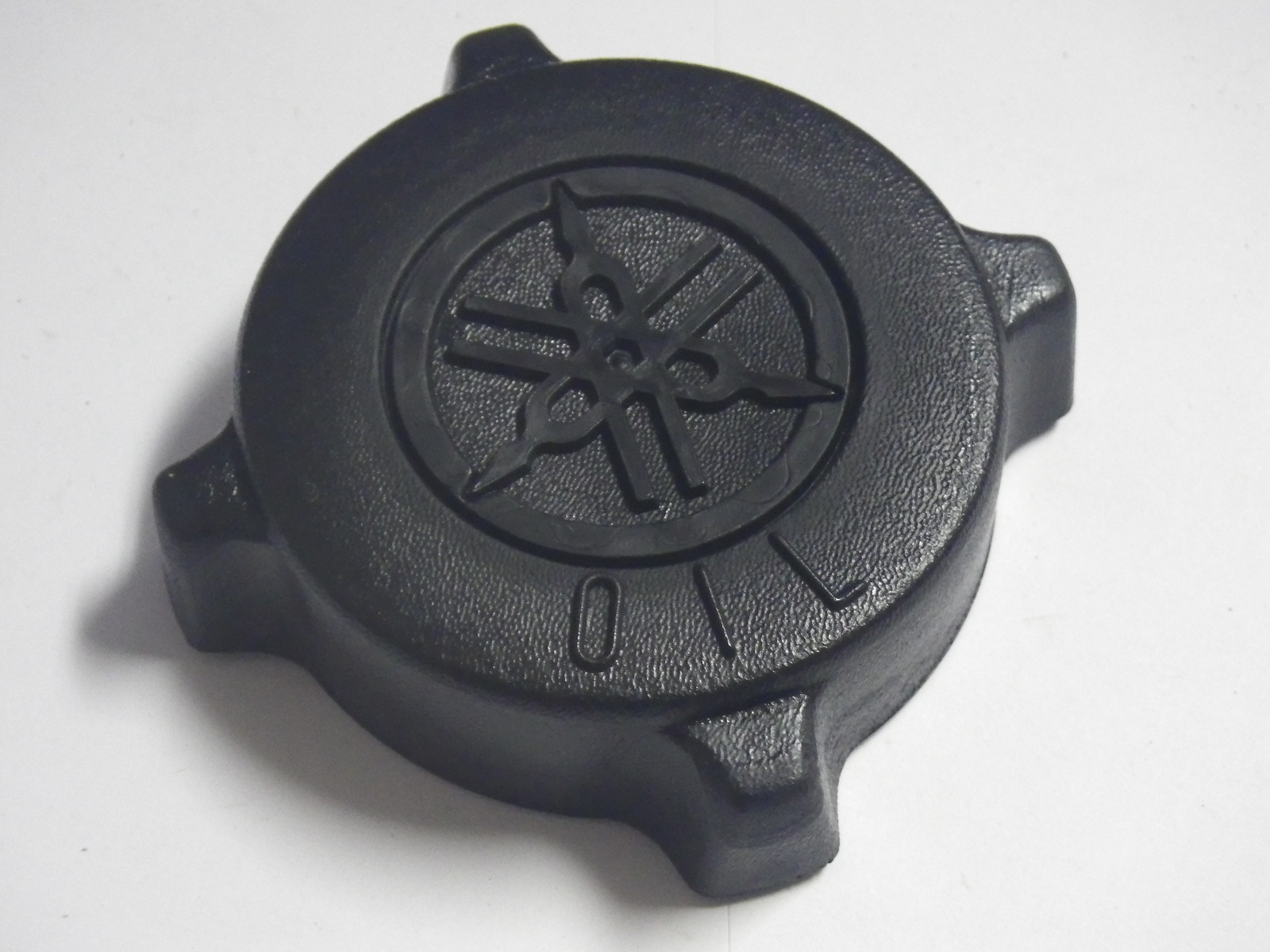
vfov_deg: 19.1
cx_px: 635
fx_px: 2825
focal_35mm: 77
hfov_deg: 25.3
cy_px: 476
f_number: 4.8
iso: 800
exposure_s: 1/40
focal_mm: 13.7
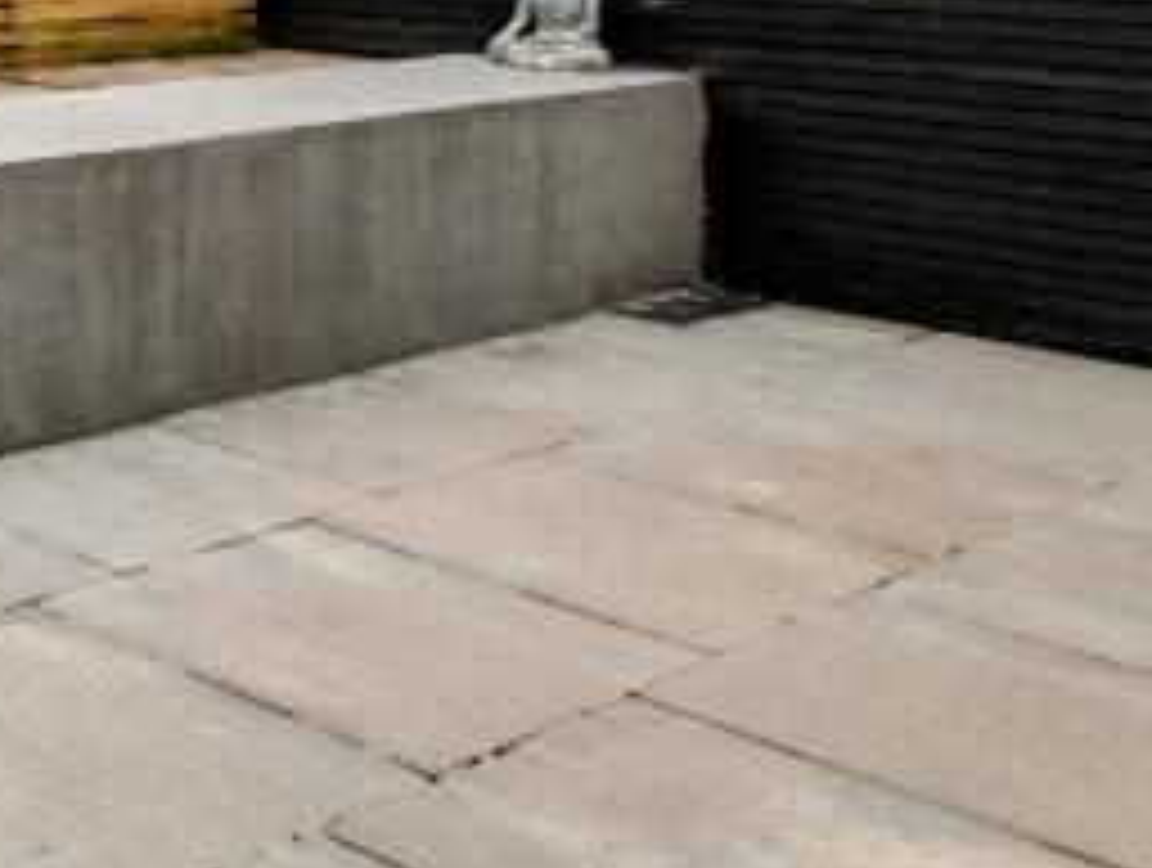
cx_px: -1076
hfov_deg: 20.4
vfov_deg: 27.0
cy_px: -160
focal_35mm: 48
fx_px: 1600
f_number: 1.95
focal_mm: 2.23
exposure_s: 1/1595
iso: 41
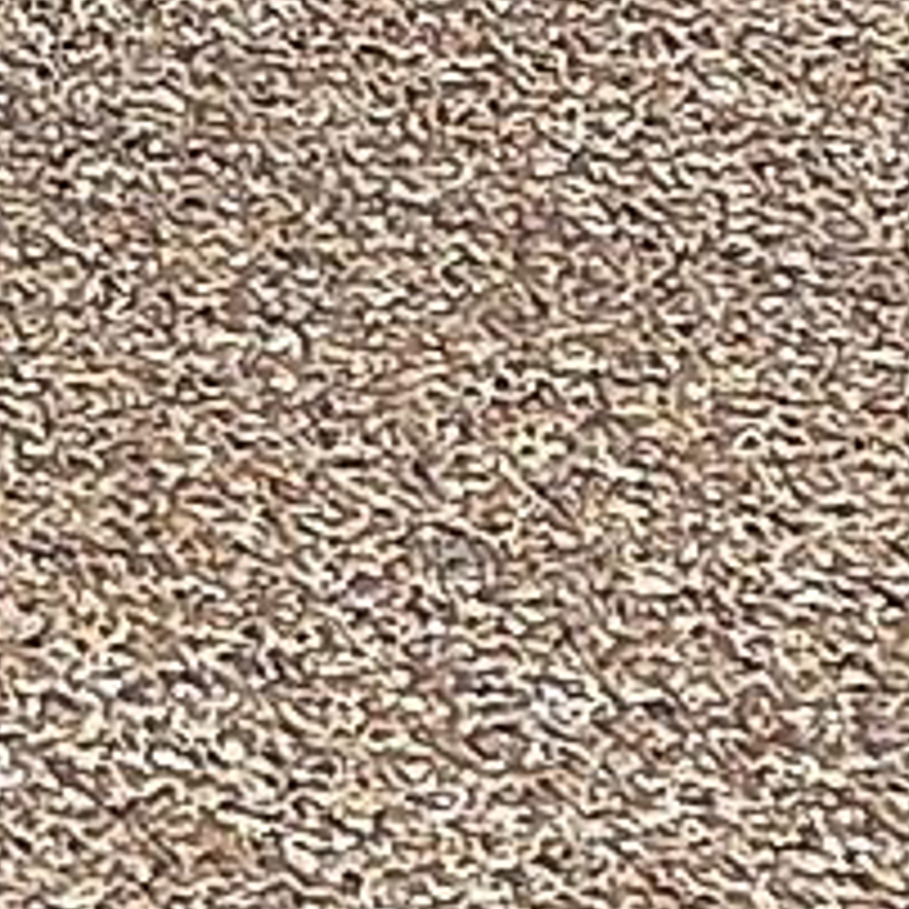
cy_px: -1426
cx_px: -1791
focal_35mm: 308
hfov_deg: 5.4
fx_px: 9150
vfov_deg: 5.5
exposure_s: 1/2000
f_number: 1.8
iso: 76
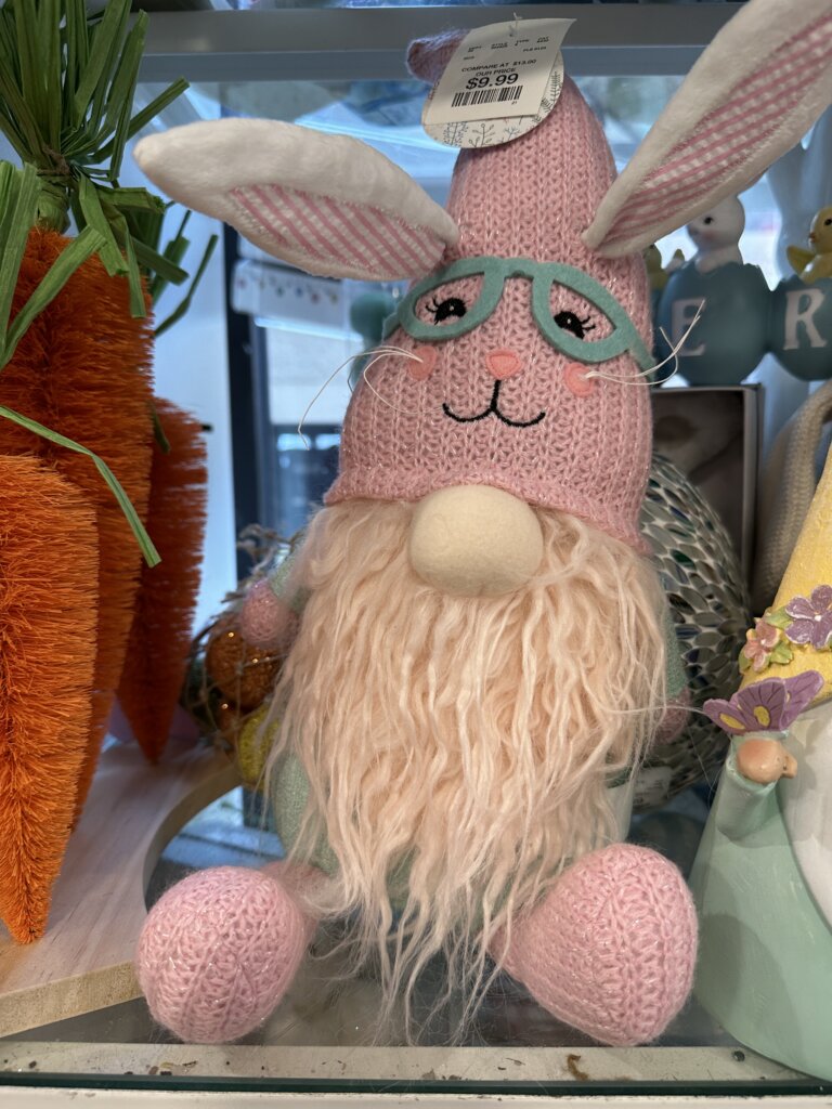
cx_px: 416
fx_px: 769
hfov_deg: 56.8
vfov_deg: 71.6
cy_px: 554
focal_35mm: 24
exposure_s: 1/120
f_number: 1.78
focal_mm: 6.86
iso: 125
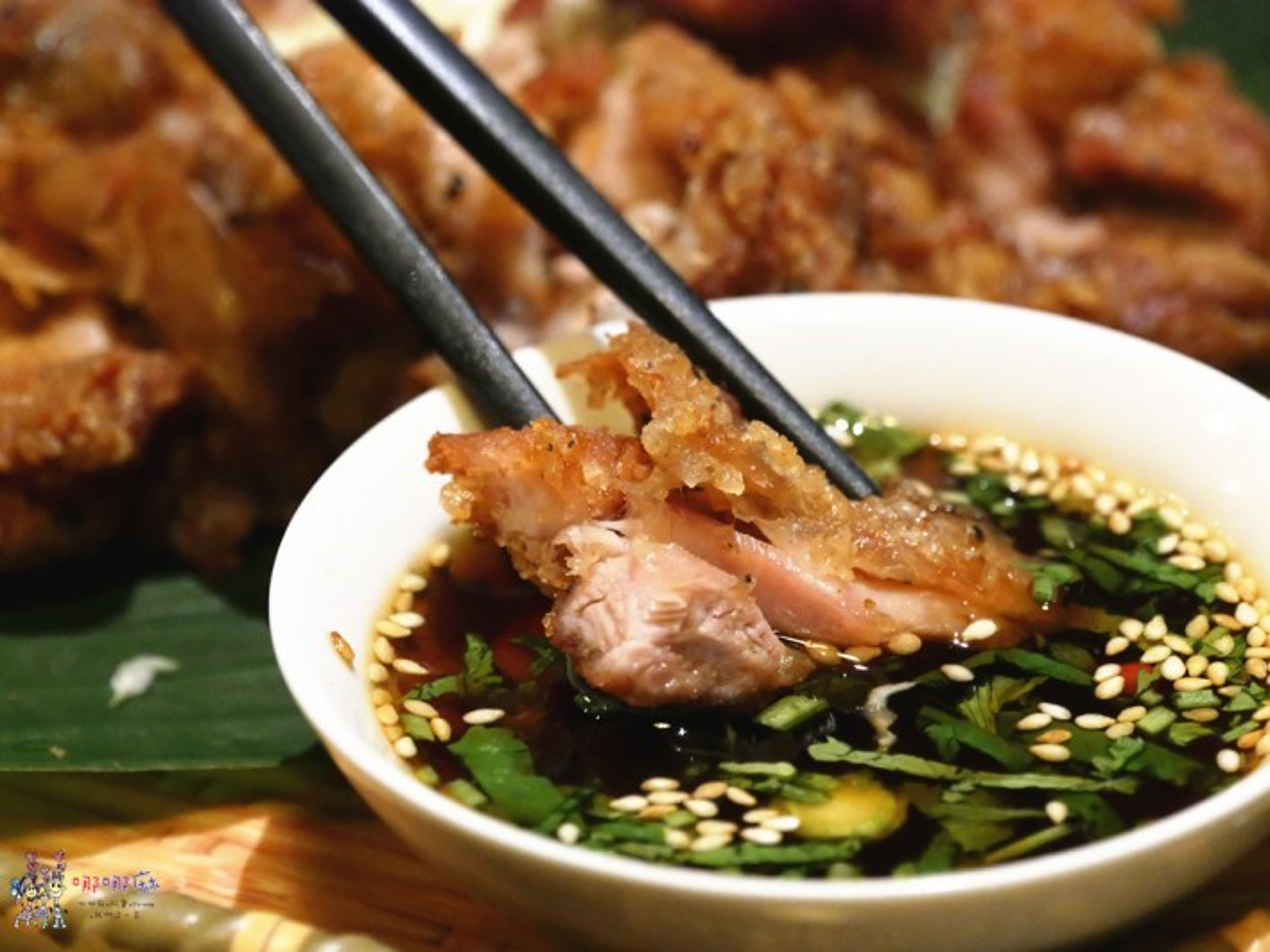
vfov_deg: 8.8
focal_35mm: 168
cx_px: 635
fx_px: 6164
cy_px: 476
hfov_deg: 11.8
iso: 3200
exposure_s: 1/40
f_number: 5.4
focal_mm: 84
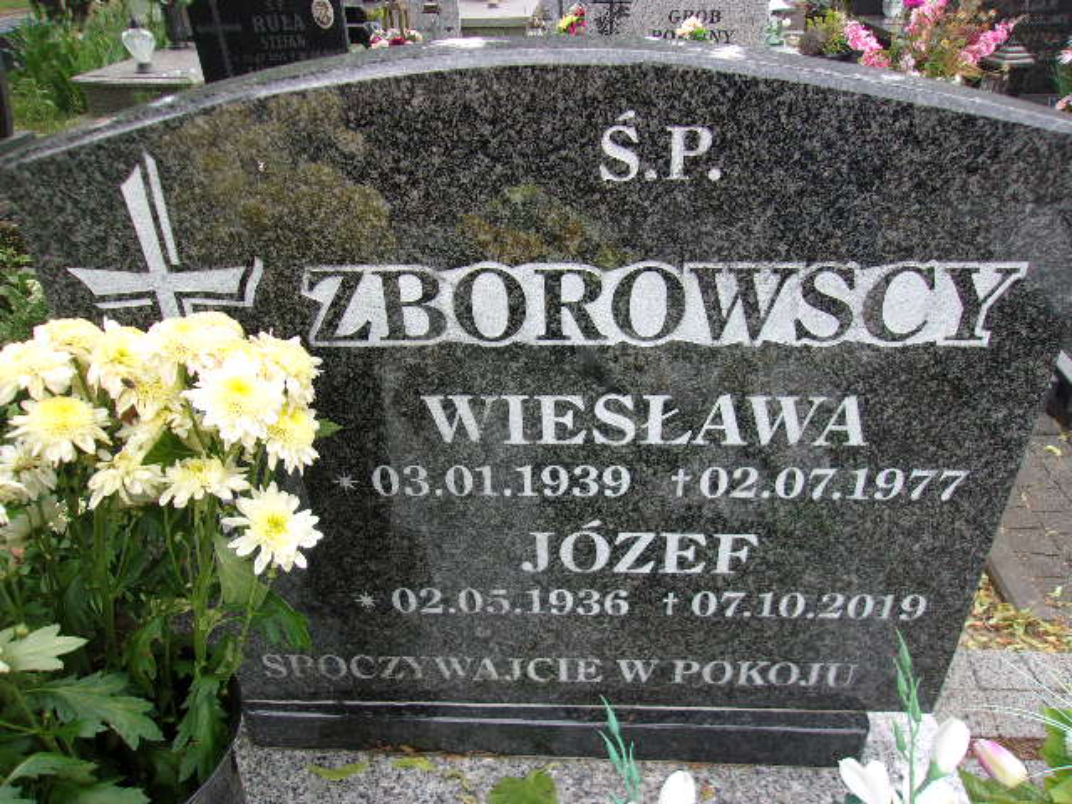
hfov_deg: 65.3
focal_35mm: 27
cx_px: 536
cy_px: 402
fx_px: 836
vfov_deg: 51.4
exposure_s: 1/140
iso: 80
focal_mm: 4.9
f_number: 3
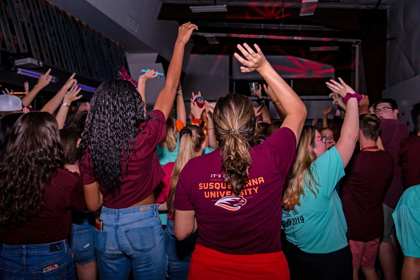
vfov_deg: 41.2
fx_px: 373
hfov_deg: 58.7
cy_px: 140
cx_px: 210
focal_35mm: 32
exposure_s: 1/100
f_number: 5.6
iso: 1600
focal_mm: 32
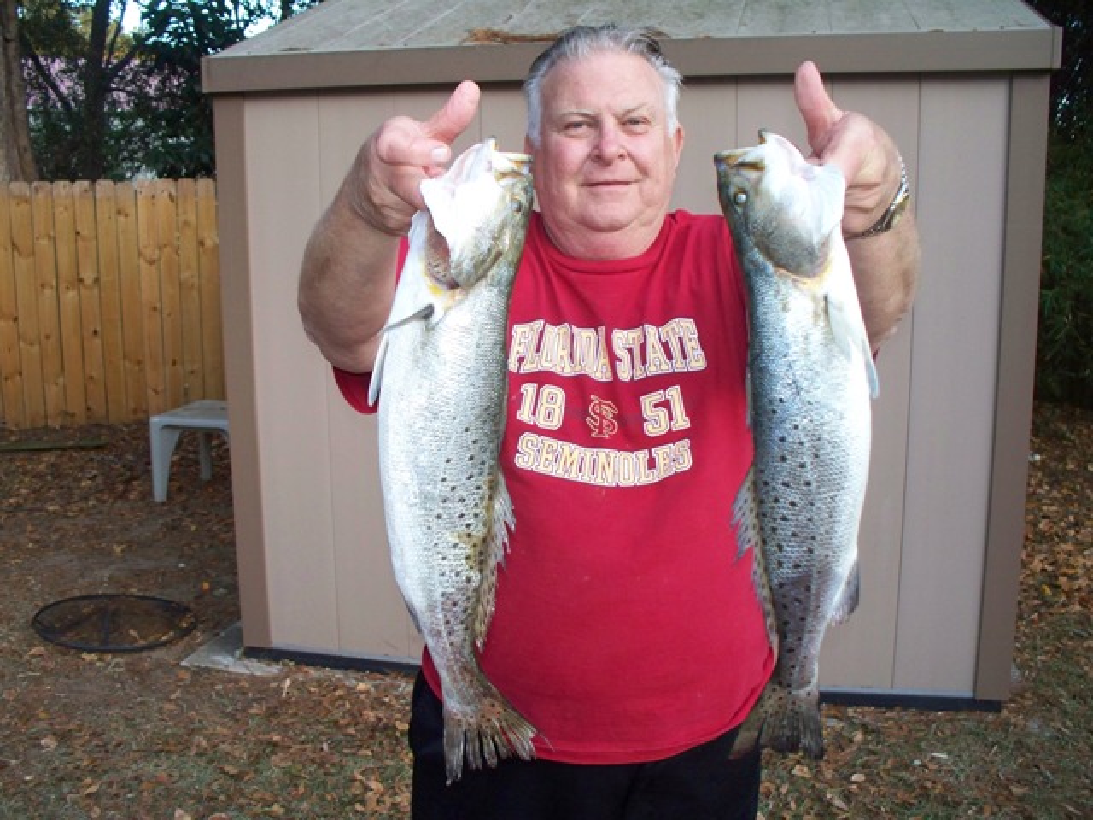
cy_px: 410
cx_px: 546
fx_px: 1137
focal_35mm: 36
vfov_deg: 39.7
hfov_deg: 51.4
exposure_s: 1/60
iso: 200
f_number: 2.8
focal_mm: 7.54
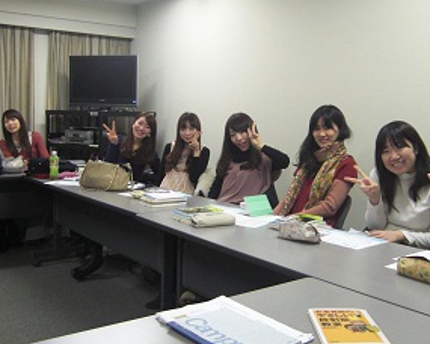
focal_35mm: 42
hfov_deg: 43.8
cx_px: 229
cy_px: 170
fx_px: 535
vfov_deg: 35.7
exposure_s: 1/30
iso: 200
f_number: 2.6
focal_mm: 4.9
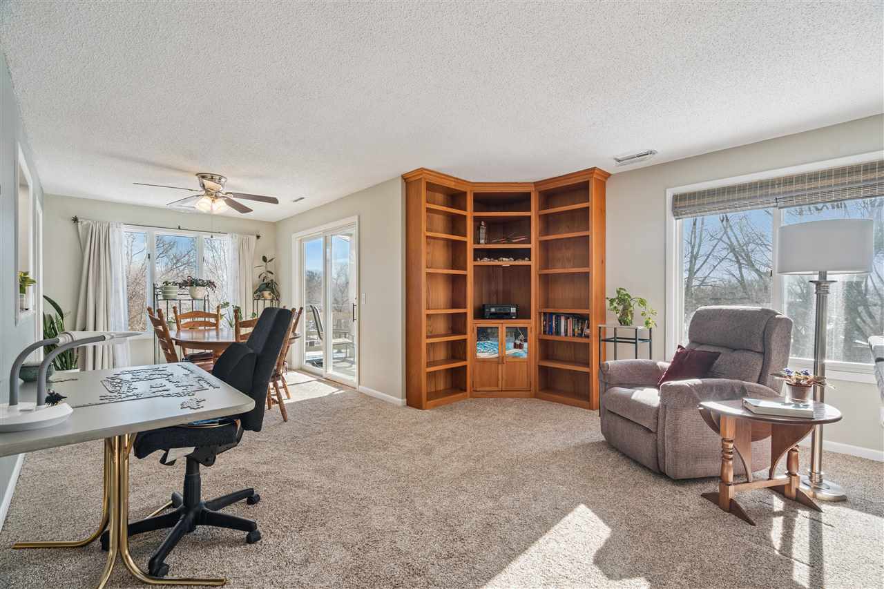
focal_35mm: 16
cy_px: 294
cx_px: 442
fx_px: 393
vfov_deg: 73.7
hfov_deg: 96.7
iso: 400
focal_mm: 16
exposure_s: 1/25
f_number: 10
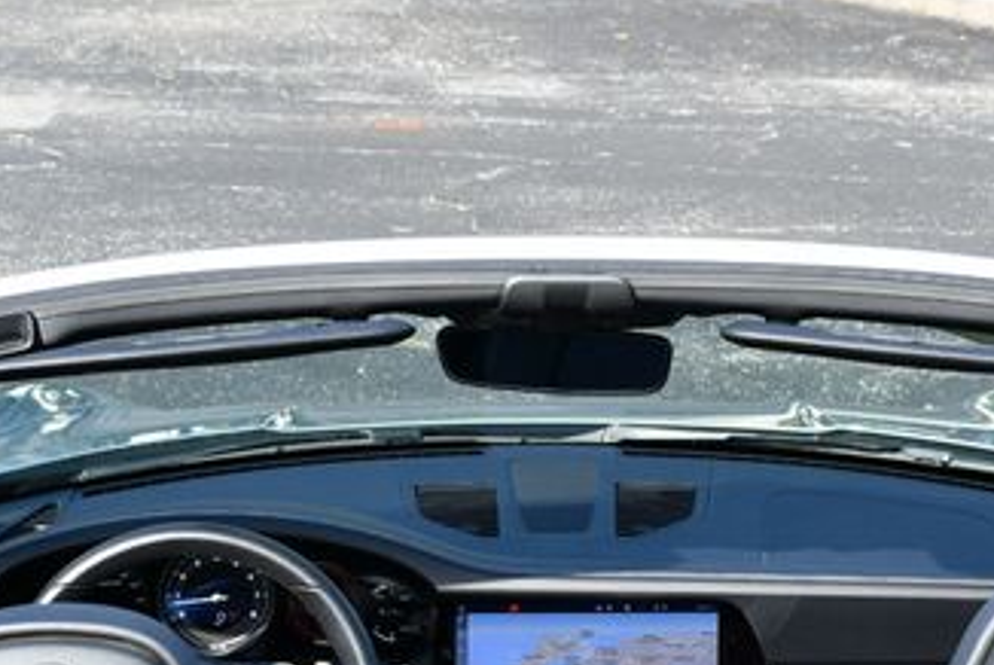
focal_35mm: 110
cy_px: 522
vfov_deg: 12.4
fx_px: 3040
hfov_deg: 18.6
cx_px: 570
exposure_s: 1/250
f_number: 6.3
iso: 200
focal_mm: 28
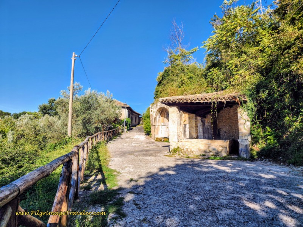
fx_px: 201
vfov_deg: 58.9
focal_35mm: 23
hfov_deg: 73.9
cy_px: 114
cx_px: 152
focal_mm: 6.4
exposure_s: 1/784
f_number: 1.8
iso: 12
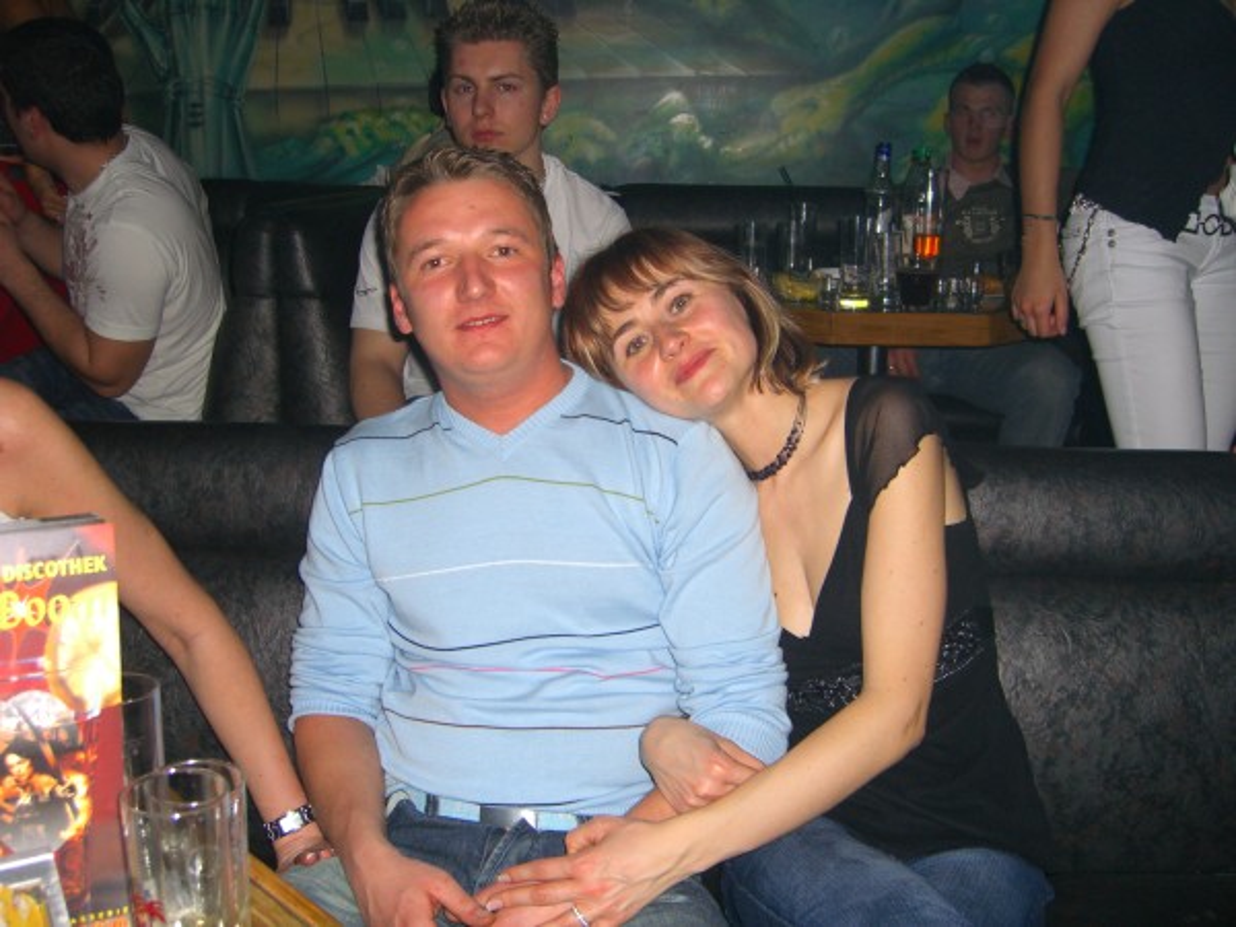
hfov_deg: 49.0
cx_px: 618
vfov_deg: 37.7
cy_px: 464
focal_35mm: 38
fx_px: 1357
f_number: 2.8
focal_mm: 7.9
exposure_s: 1/60
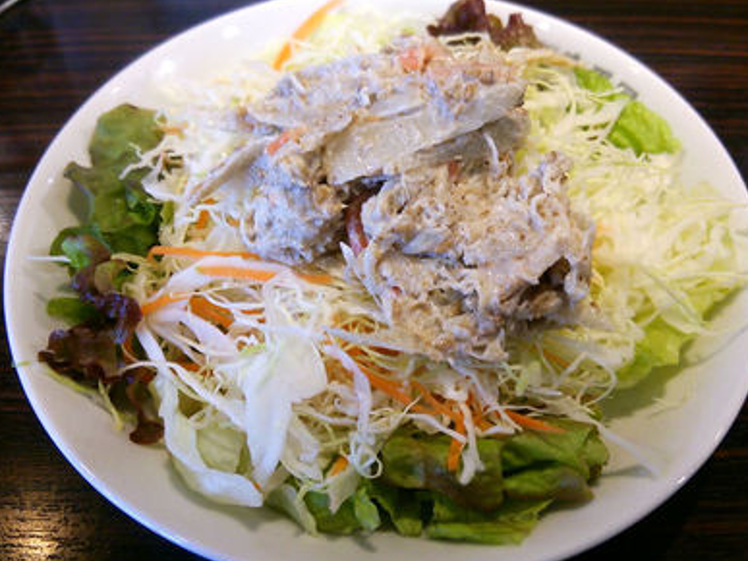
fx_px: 670
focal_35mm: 31
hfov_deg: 58.4
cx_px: 373
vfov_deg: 45.4
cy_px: 286
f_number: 1.94
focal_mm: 4.06
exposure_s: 1/44
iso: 80
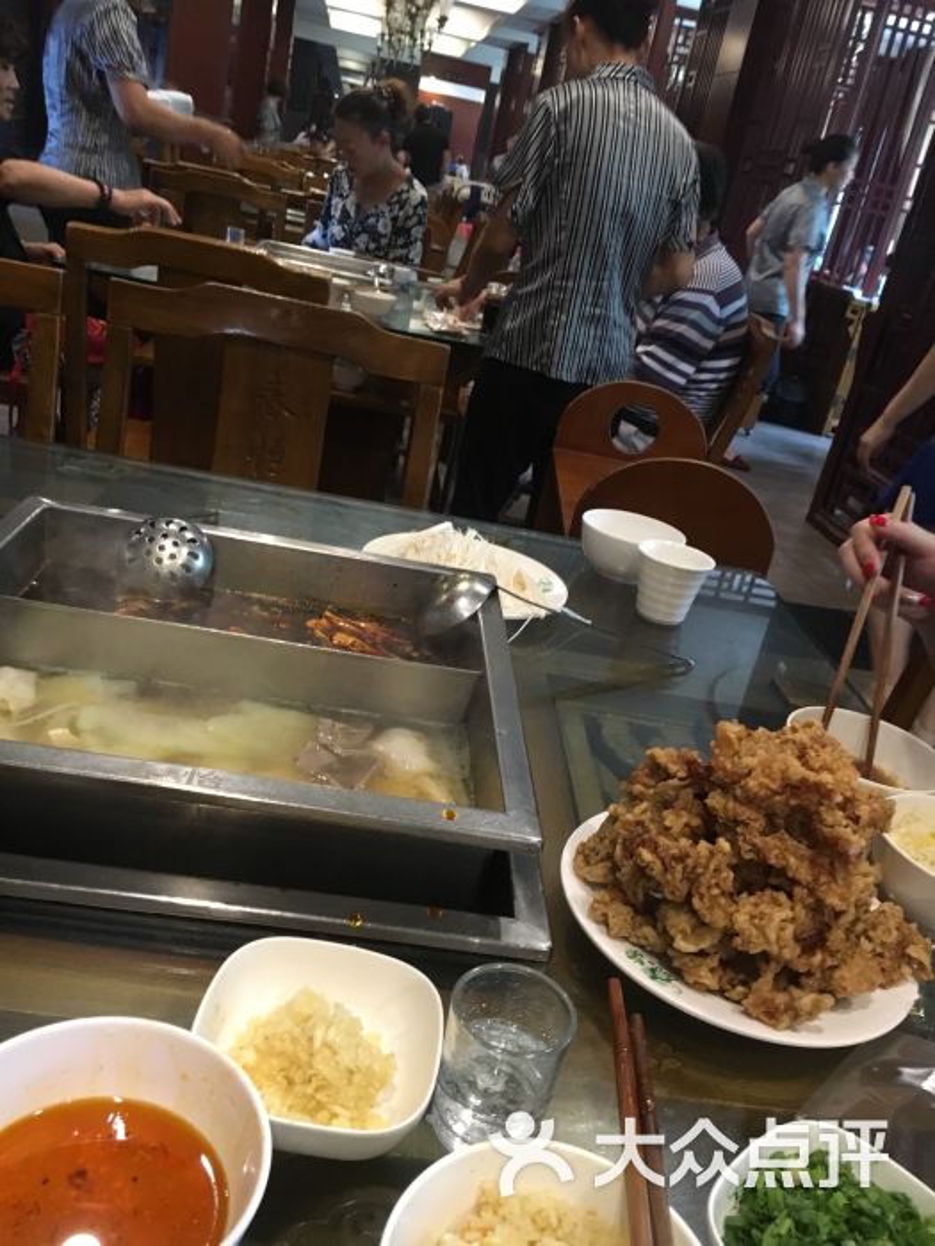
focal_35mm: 29
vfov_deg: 61.7
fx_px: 1044
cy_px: 623
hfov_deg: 48.2
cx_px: 468
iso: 200
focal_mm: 4.15
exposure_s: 1/25
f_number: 2.2
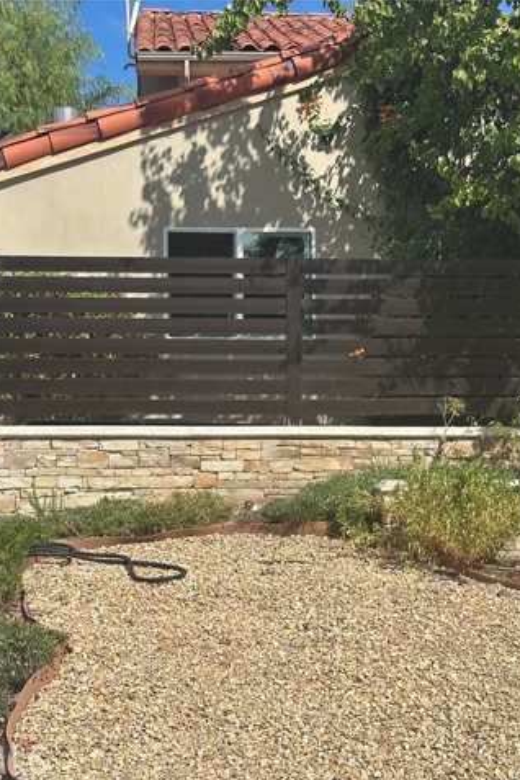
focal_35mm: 67
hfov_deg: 20.3
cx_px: 250
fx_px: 1452
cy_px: 391
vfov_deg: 30.1
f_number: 1.78
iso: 64
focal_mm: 6.86
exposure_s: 1/6211
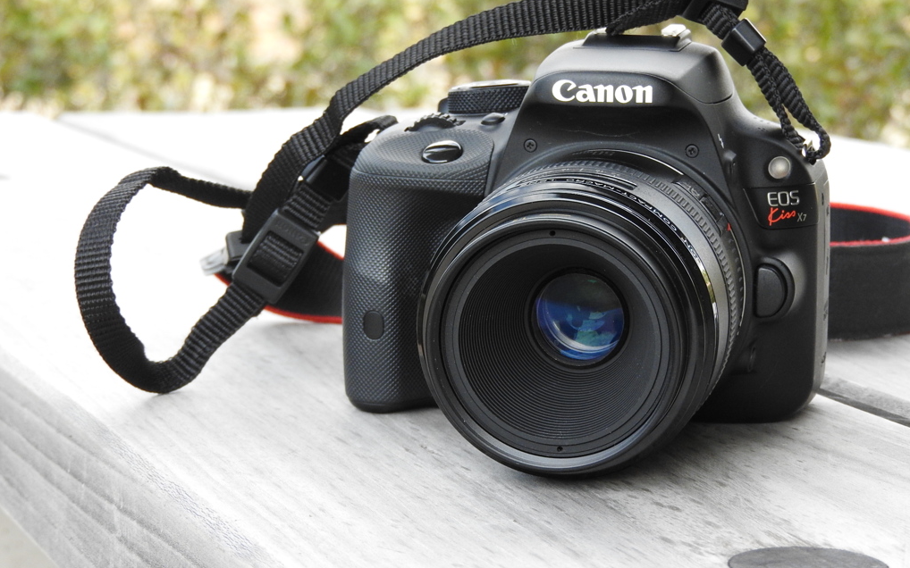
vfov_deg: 11.7
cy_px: 274
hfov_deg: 18.6
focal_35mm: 112
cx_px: 456
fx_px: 2777
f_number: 4.8
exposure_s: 1/250
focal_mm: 18.8
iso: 280
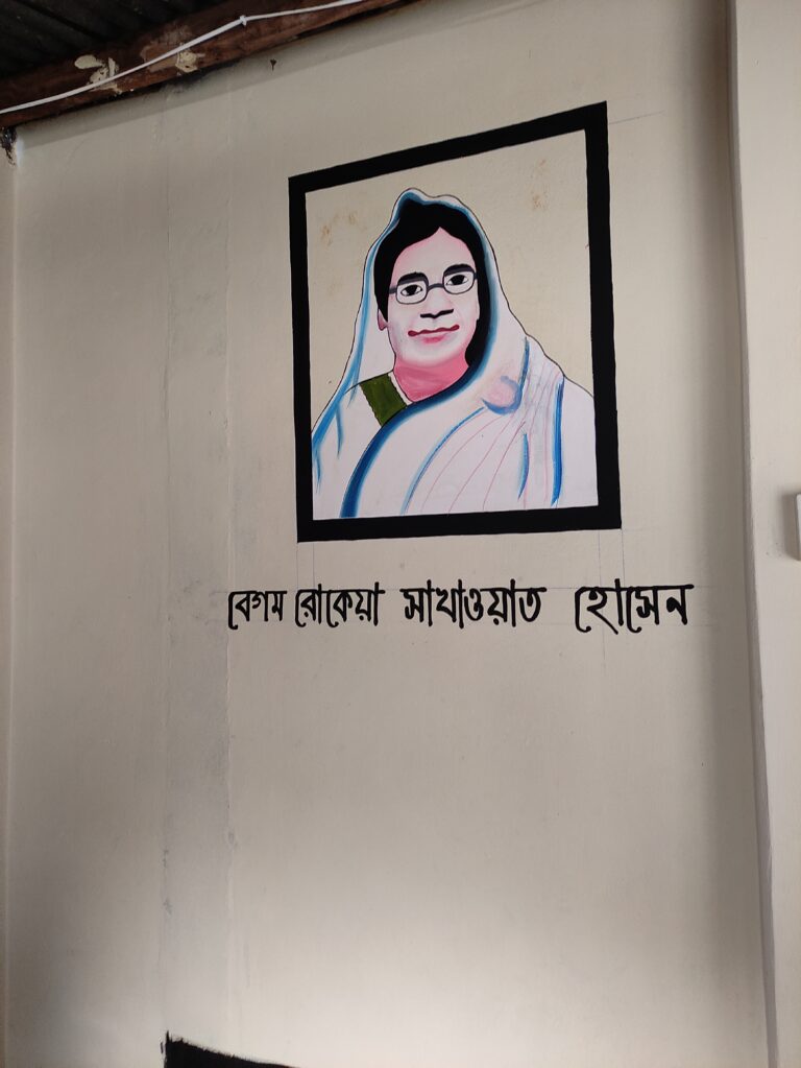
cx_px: 400
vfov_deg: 69.4
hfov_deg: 54.9
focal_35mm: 25
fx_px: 771
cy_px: 534
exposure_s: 1/30
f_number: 1.89
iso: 730
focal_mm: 5.43
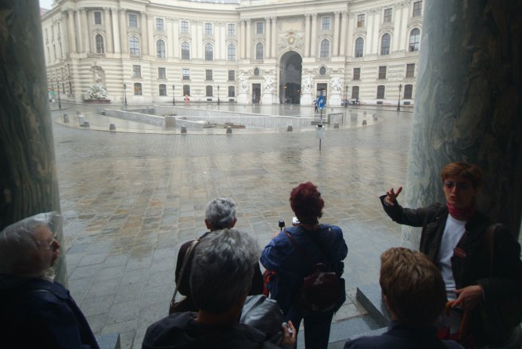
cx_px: 265
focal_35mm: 18
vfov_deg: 66.9
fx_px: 261
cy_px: 140
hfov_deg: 89.9
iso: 200
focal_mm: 10
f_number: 4
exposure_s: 1/30
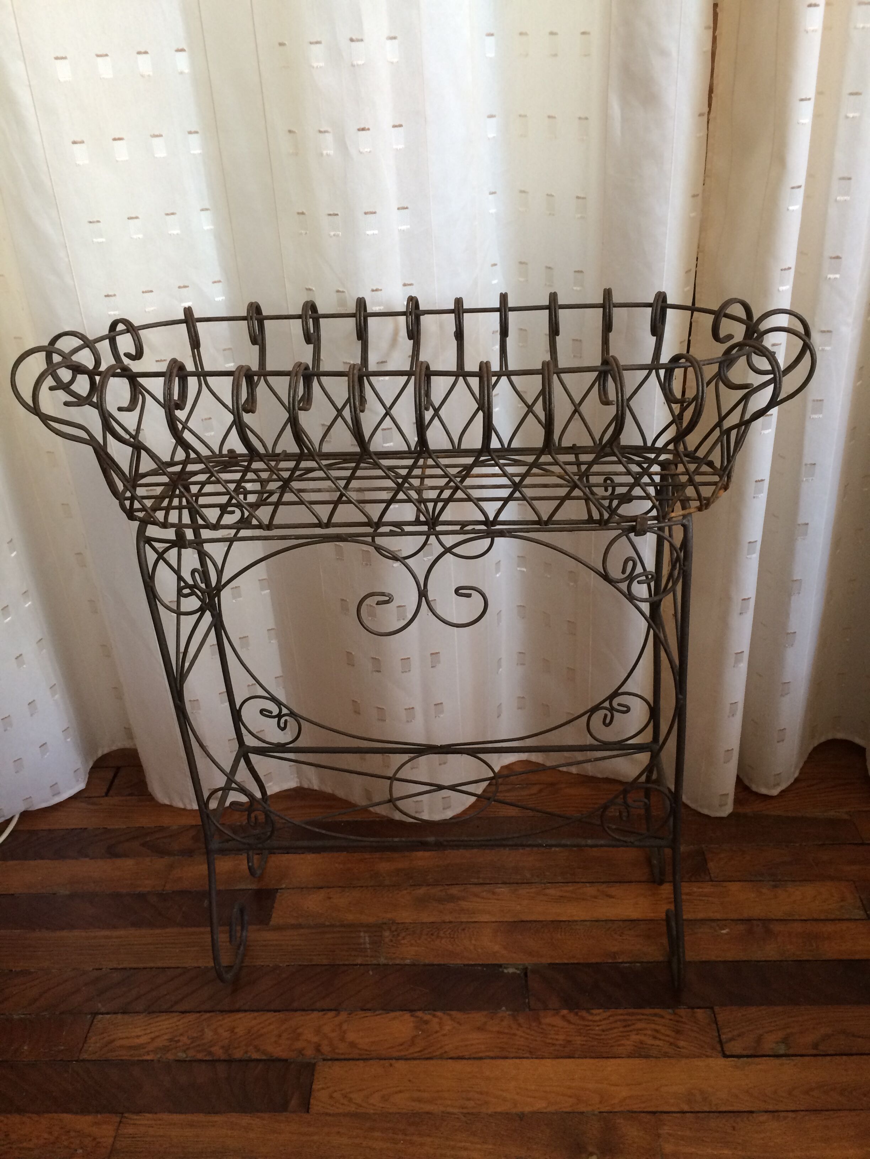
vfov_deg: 61.7
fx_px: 972
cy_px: 580
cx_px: 435
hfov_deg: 48.2
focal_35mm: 29
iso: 160
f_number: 2.2
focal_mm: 4.15
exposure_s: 1/33
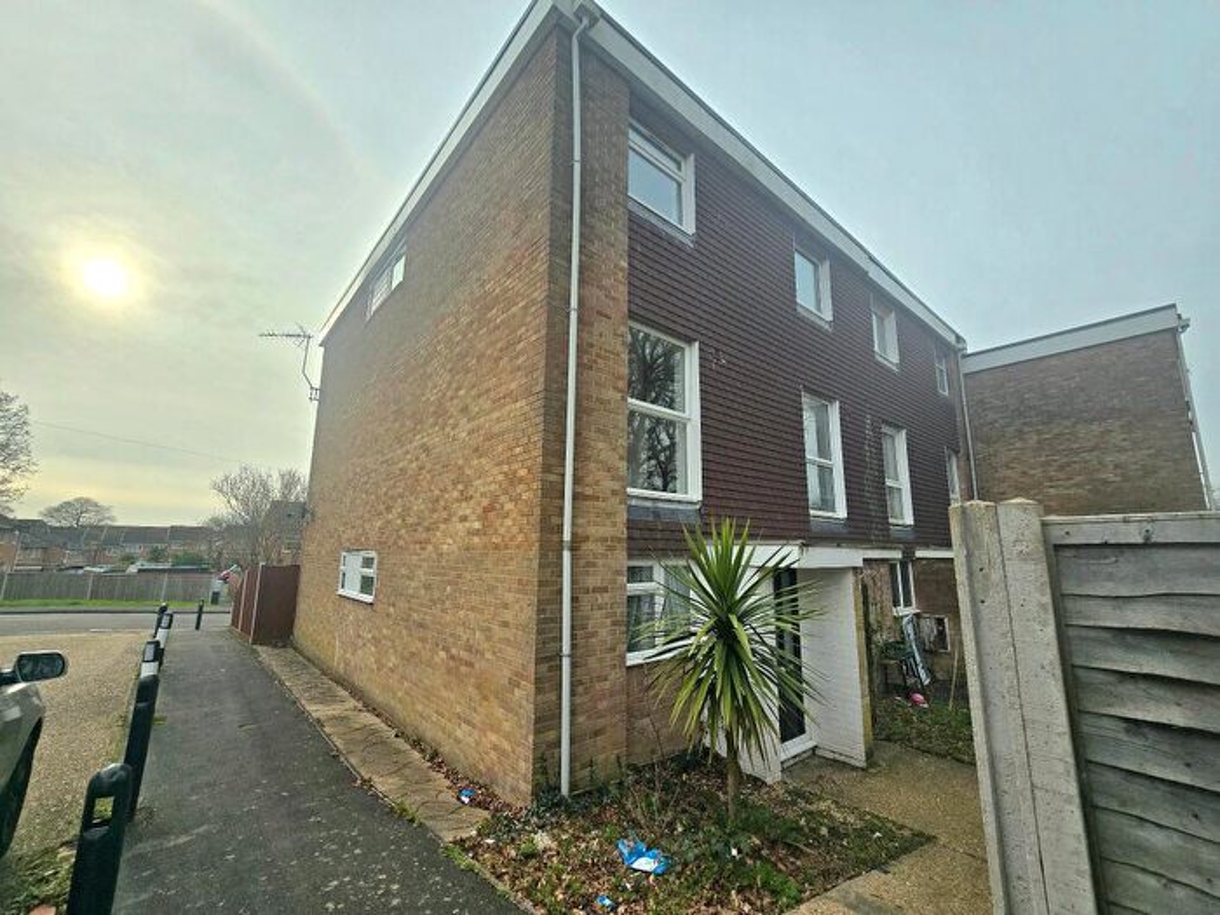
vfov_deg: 89.9
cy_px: 458
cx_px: 610
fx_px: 458
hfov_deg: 106.2
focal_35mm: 13
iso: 50
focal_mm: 2.2
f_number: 2.2
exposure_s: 1/2000
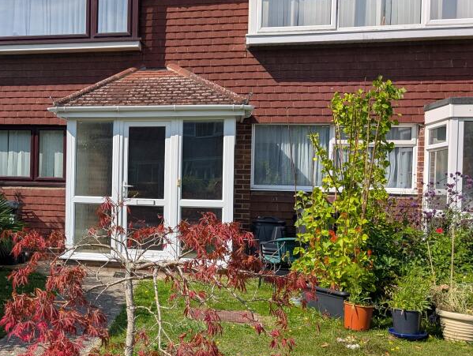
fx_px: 561
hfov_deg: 43.2
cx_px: 82
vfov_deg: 35.2
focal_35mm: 41
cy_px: 188
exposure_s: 1/1241
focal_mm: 6.9
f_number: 1.68
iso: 19
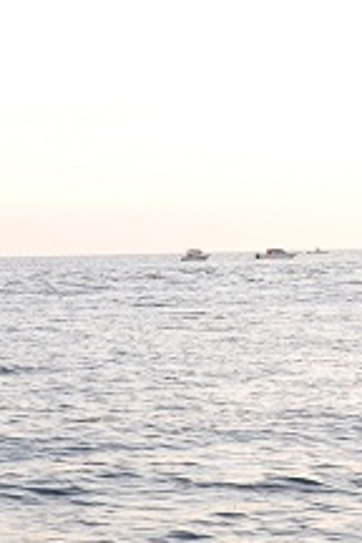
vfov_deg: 19.1
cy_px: 239
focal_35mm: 107
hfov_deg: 12.3
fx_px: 1614
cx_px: -143
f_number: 9
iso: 400
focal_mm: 18
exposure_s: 1/320
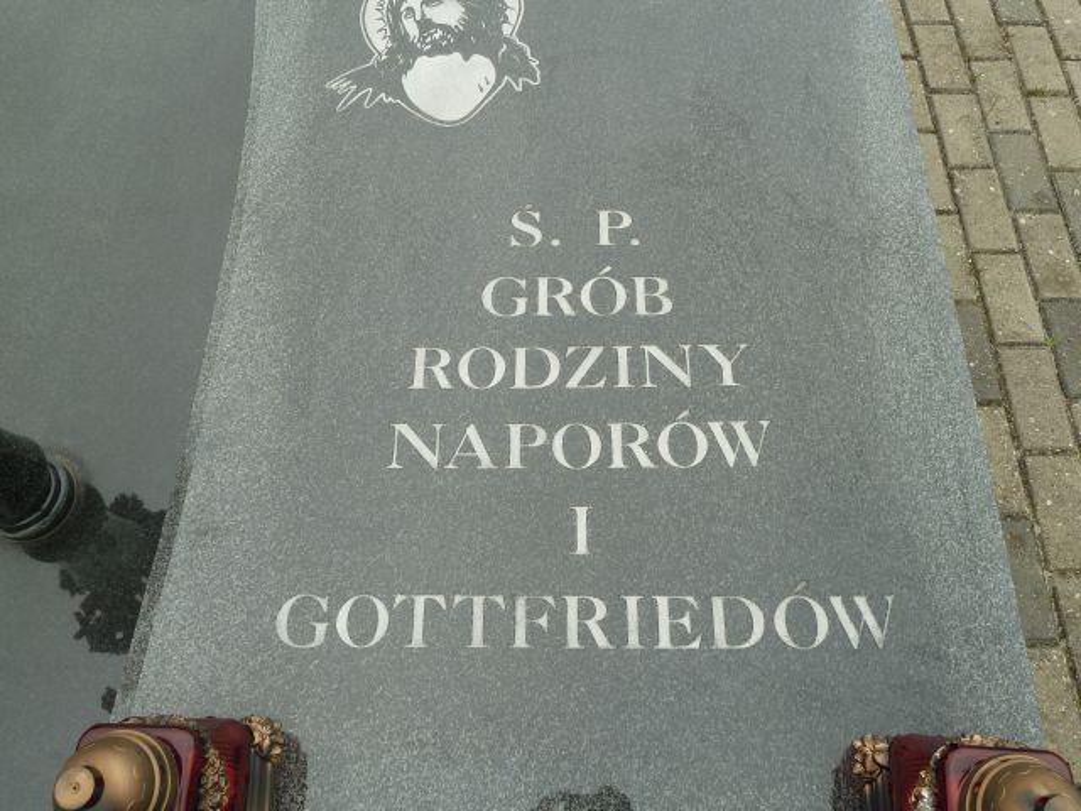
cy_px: 406
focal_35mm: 29
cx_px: 540
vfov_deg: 48.2
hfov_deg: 61.7
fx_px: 906
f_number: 4
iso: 80
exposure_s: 1/250
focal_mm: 4.7
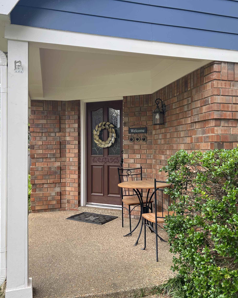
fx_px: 299
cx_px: 148
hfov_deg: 43.0
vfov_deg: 52.8
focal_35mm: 34
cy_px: 149
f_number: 1.5
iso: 50
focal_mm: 5.7
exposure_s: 1/464
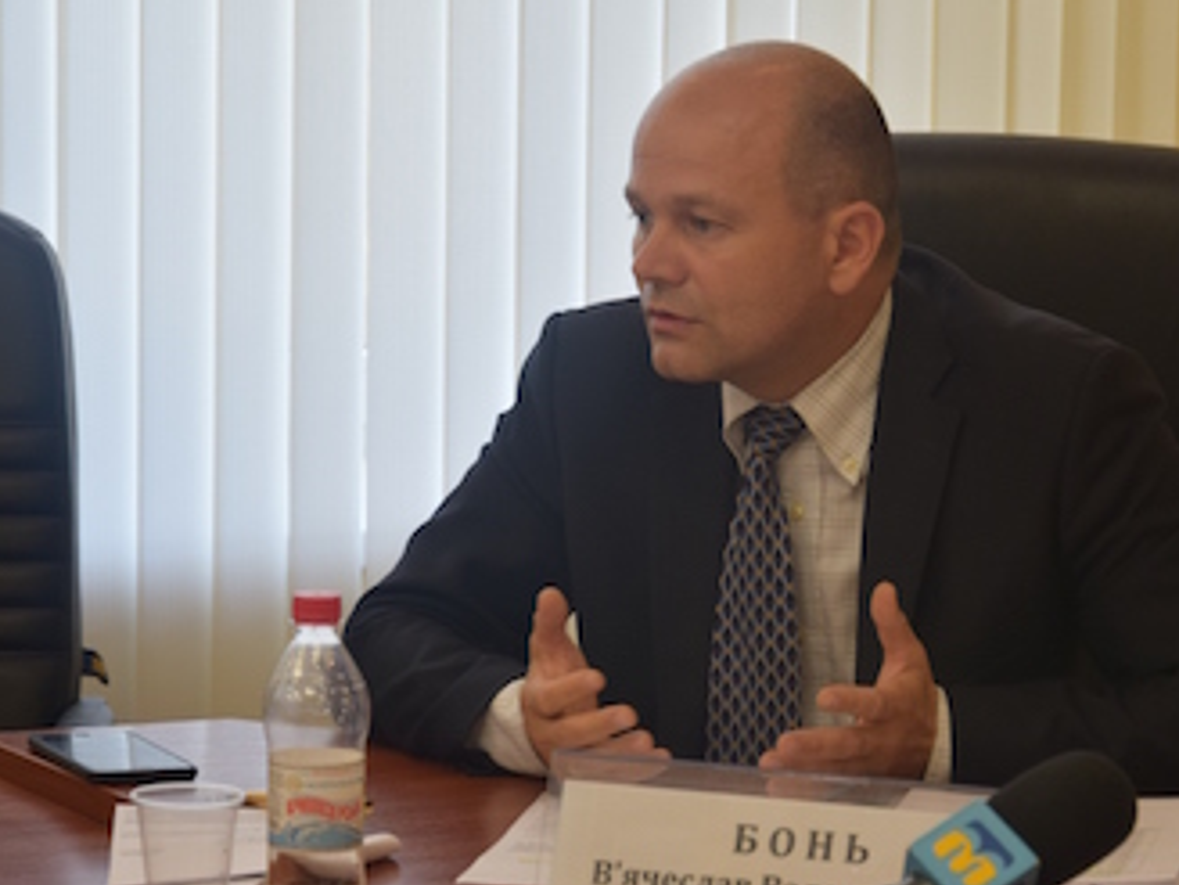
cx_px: 712
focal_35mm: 148
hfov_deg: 13.4
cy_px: 459
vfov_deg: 10.0
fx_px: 5029
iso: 400
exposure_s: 1/100
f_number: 5.3
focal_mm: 75
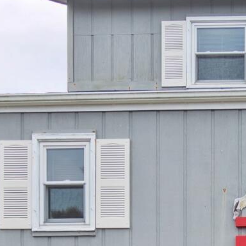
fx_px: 909
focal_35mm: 113
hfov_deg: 14.4
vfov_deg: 13.0
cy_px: 519
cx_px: 371
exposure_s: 1/100
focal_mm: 11.5
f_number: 5
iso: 100
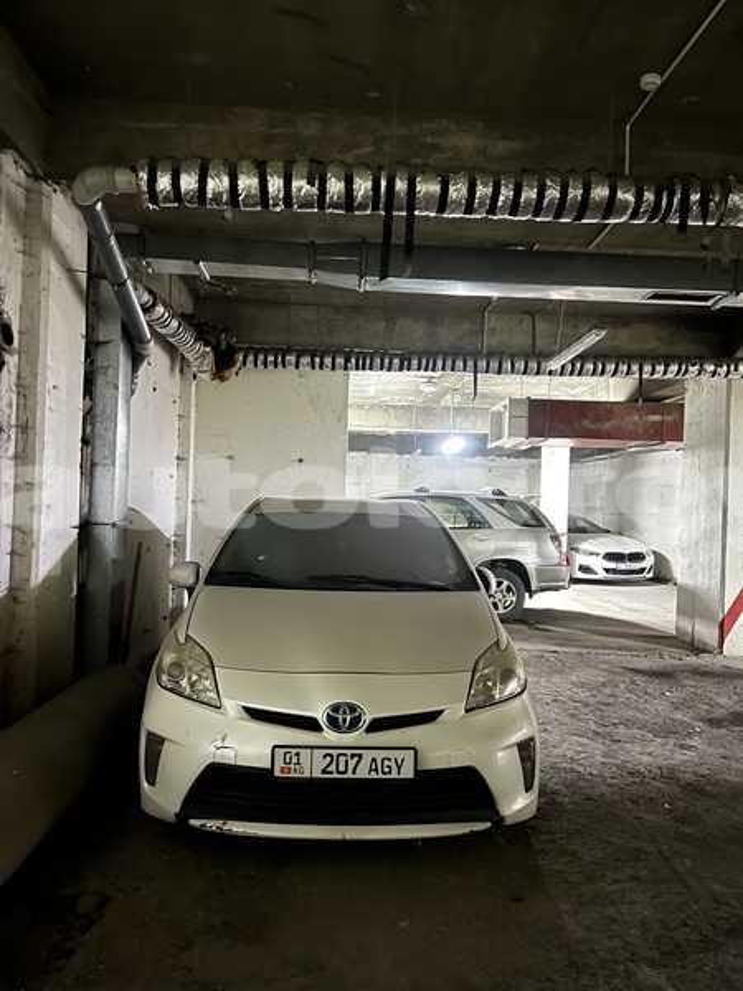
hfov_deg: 53.1
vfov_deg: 67.3
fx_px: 744
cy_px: 496
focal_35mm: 26
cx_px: 372
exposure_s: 1/2
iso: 500
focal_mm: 5.7
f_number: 1.5
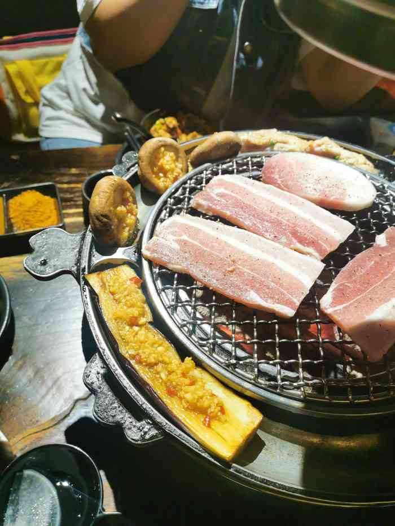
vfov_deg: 65.3
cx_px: 198
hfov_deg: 51.4
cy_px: 263
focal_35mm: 27
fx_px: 411
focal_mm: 5.58
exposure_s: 1/50
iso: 100
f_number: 1.8
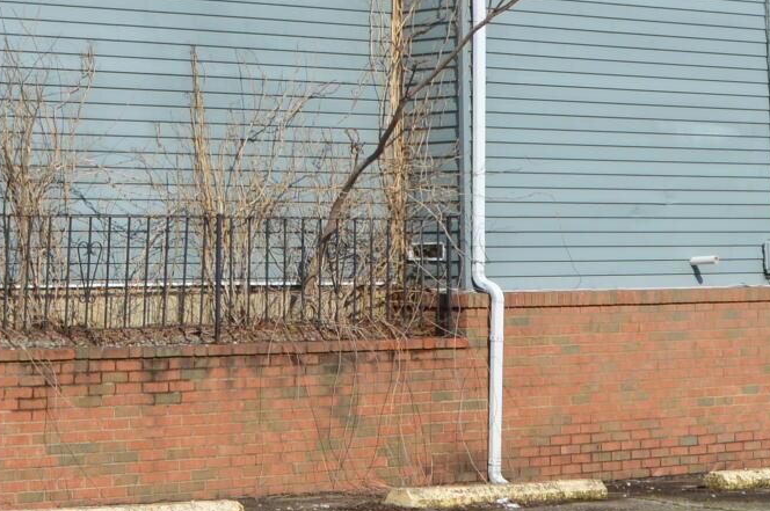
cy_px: -108
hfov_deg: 16.6
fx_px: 2606
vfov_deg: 11.0
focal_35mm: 122
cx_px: 111
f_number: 9
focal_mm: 18
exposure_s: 1/320
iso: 100
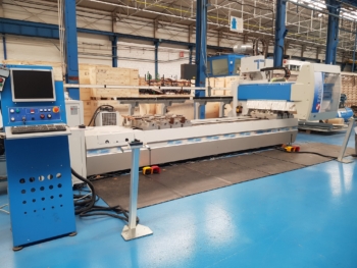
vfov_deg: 53.1
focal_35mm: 26
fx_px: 268
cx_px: 178
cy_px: 134
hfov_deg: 67.3
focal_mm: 4.2
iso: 50
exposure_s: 1/50
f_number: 1.7
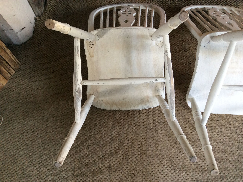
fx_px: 224
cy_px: 91
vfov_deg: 44.1
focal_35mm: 32
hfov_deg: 56.9
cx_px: 122
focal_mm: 3.3
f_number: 2.4
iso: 100
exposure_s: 1/25
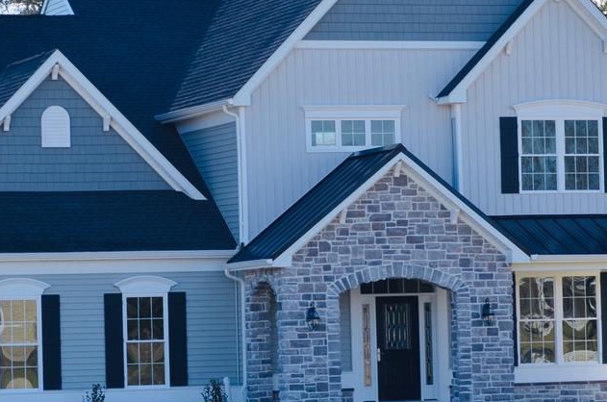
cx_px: 236
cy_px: 163
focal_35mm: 188
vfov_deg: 7.3
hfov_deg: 10.9
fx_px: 3166
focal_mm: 55
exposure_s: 1/200
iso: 100
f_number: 9
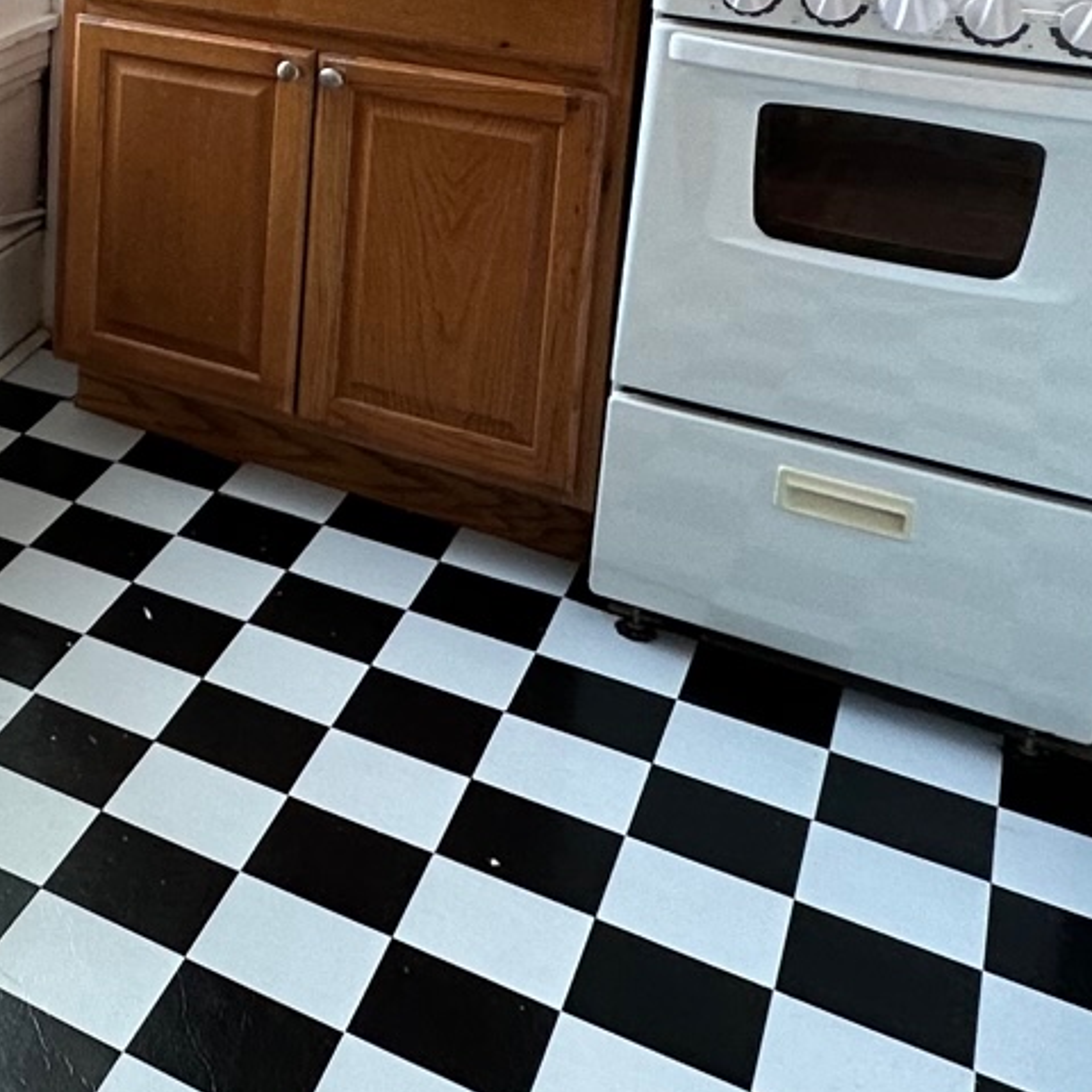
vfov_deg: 29.9
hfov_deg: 26.0
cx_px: -455
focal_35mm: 52
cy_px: -68
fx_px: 1856
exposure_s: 1/120
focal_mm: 2.22
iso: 100
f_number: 2.2
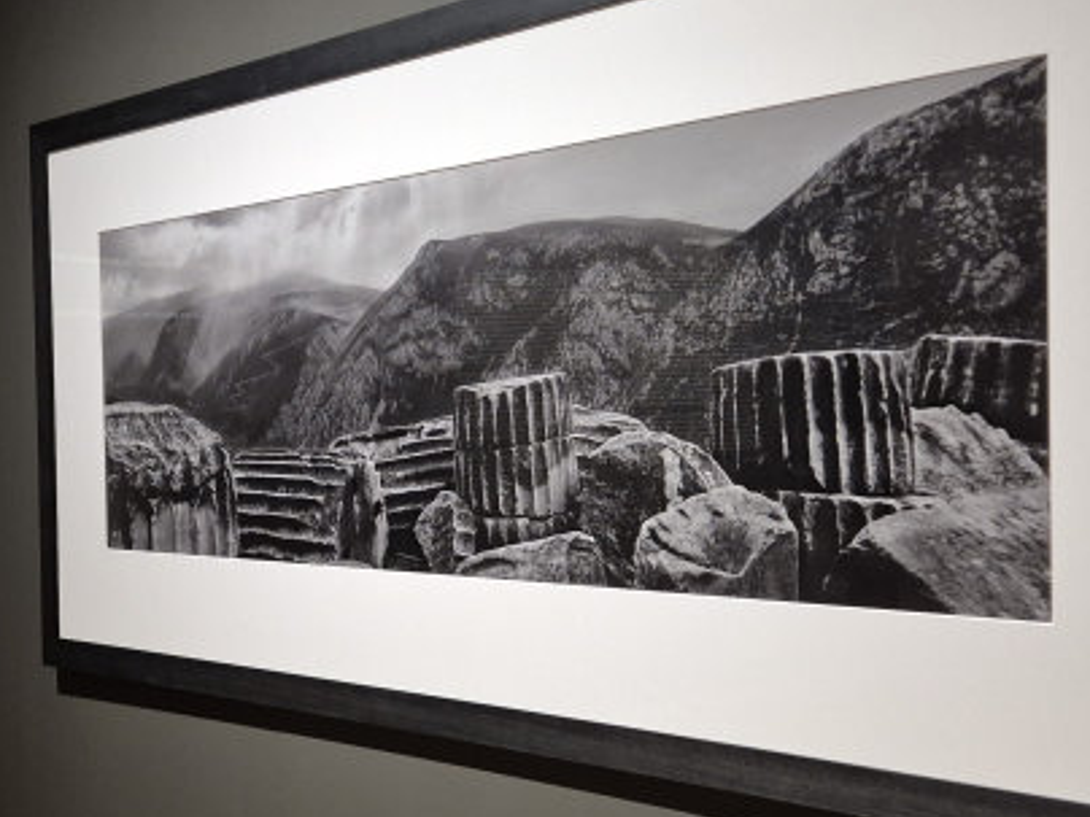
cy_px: 504
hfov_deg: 32.6
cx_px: 173
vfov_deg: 25.6
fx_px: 1795
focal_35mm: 57
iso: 640
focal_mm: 5.4
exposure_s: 1/31
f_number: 1.8
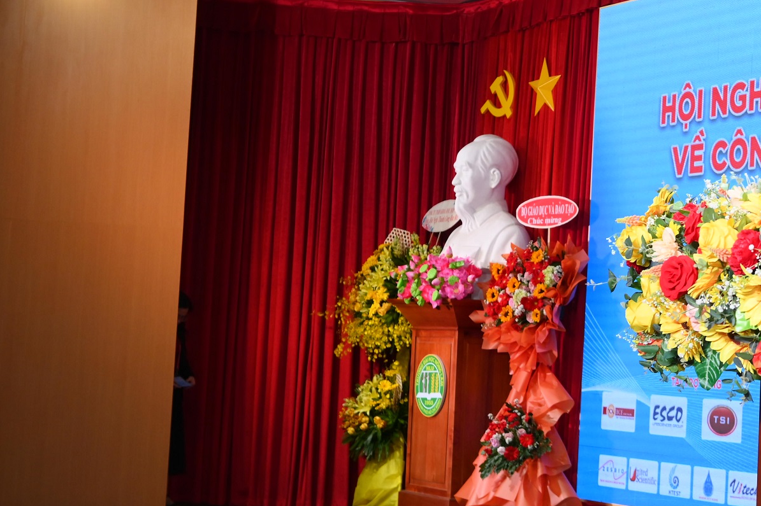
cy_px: 216
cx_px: 709
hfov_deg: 25.4
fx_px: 1627
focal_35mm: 77
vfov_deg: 17.7
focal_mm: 38
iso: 1000
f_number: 6.3
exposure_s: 1/200
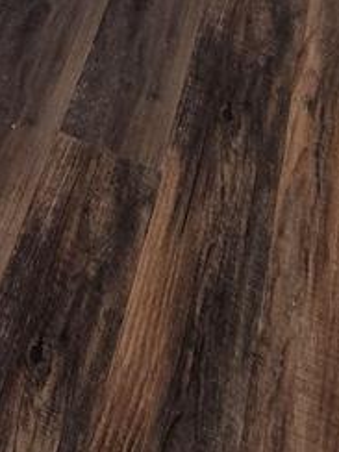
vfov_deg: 18.6
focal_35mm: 64
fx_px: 836
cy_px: -463
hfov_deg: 22.1
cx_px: 0
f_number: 2.2
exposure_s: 1/60
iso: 64
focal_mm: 2.2
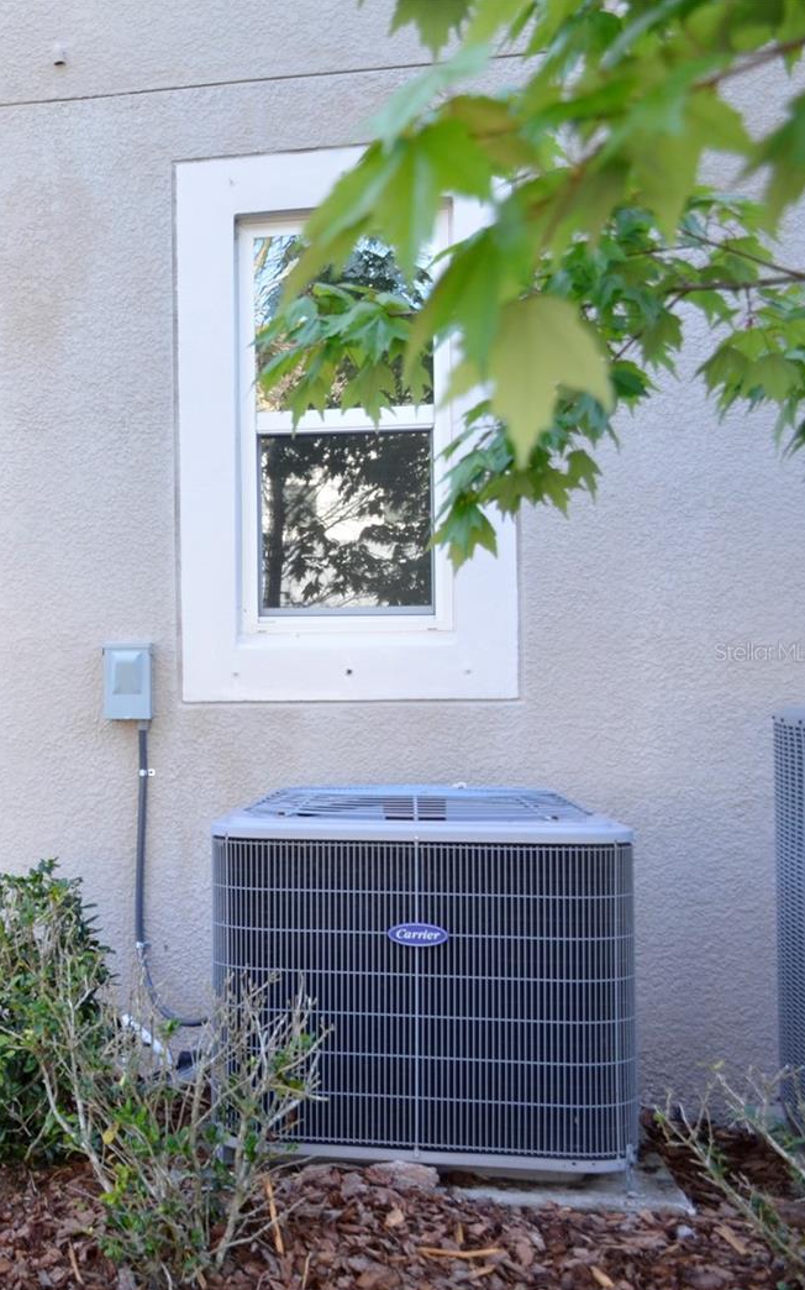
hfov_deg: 22.2
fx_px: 1889
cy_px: 652
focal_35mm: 54
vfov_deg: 37.7
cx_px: -164
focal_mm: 23
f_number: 5.6
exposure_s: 1/125
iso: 400
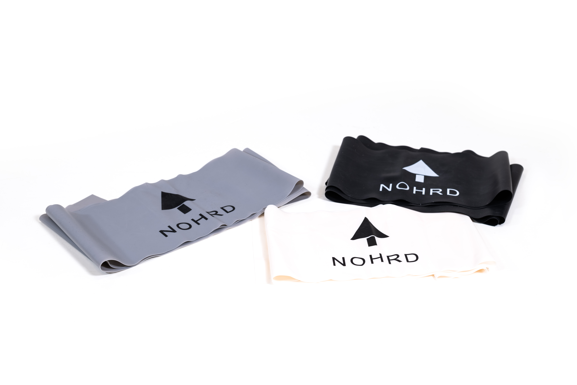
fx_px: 801
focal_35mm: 50
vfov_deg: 27.0
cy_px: 192
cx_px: 288
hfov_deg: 39.6
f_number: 7.1
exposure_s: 1/8
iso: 100
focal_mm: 50
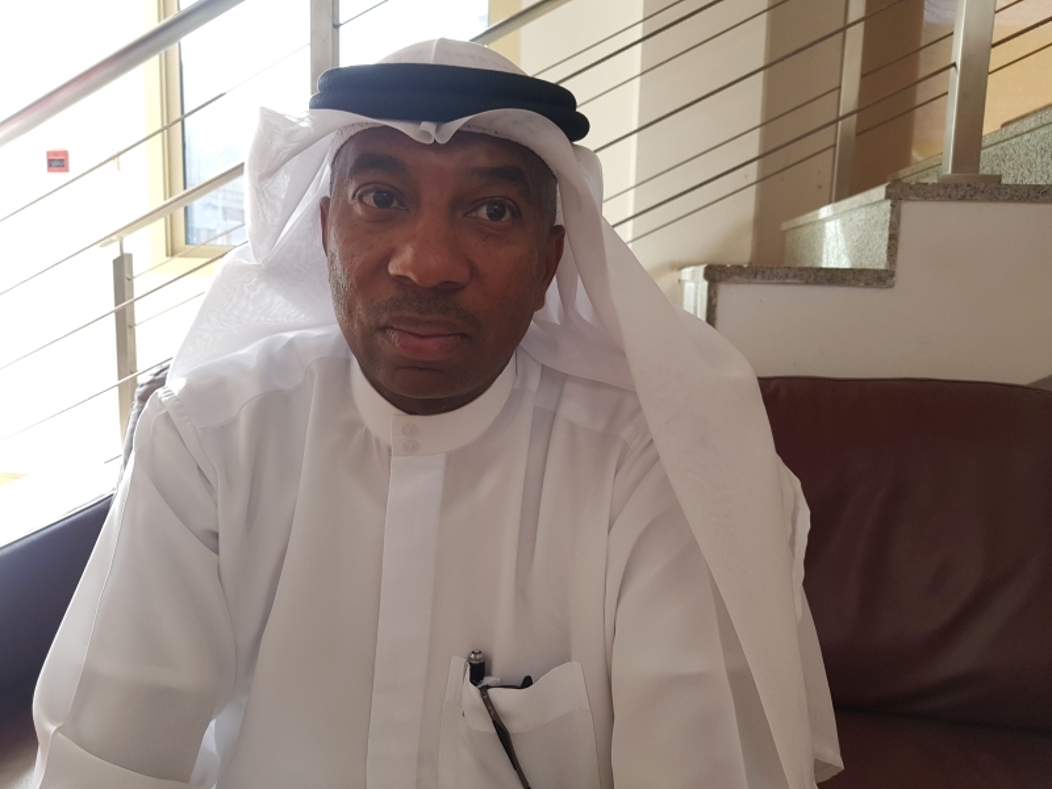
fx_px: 790
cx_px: 526
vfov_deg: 53.1
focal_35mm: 26
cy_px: 394
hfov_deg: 67.3
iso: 50
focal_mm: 4.2
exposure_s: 1/50
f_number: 1.7
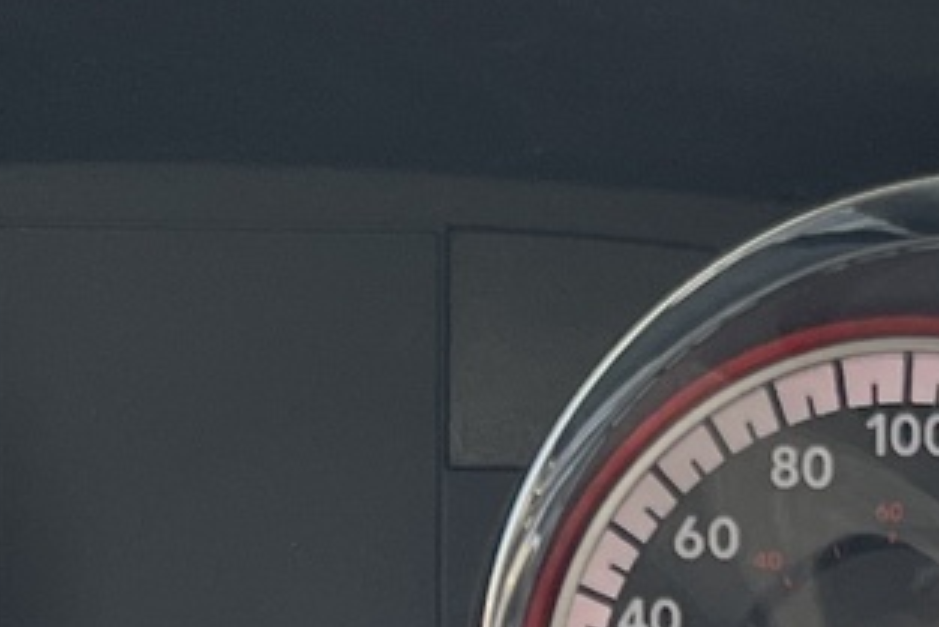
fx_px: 4619
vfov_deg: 7.5
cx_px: 480
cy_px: 1263
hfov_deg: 11.6
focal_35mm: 177
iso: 50
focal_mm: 5.1
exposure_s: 1/184
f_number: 1.6
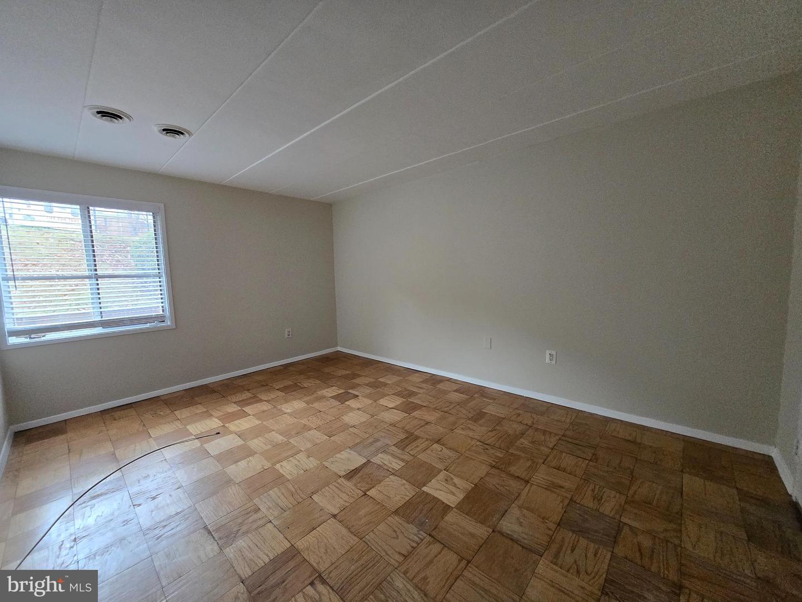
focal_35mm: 13
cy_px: 301
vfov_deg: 89.9
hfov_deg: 106.2
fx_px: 301
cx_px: 401
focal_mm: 1.7
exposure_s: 1/100
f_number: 2.2
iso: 250
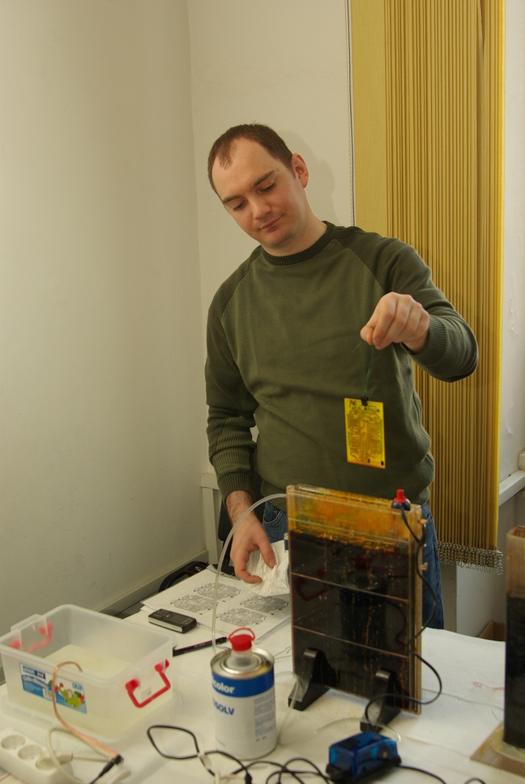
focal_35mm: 42
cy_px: 392
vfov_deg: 46.3
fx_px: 916
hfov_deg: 32.0
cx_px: 262
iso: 100
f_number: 4
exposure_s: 1/50
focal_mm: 28
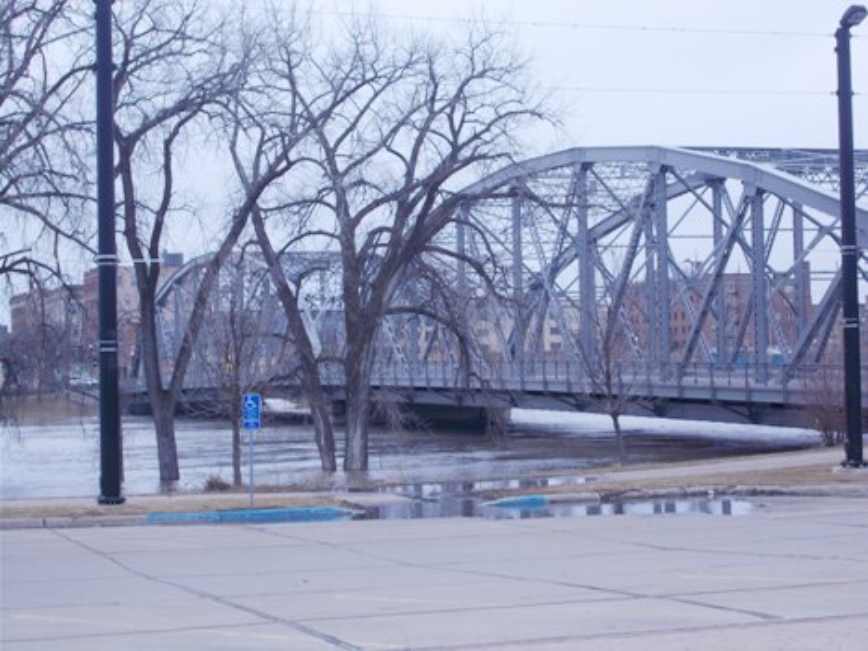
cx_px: 434
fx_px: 1905
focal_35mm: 76
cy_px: 326
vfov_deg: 19.4
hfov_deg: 25.7
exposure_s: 1/200
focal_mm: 13.5
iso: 80
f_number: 5.8
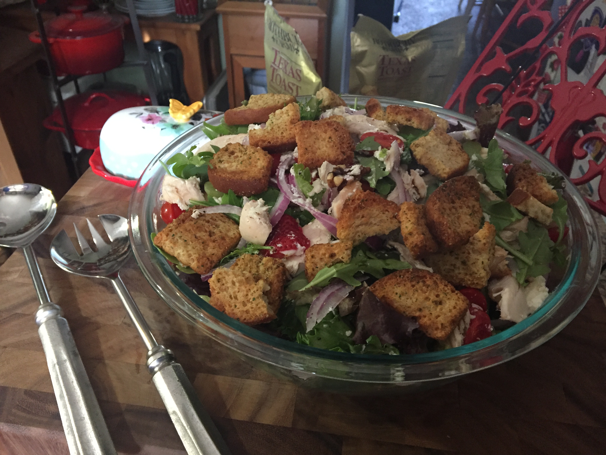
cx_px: 303
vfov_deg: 48.2
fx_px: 508
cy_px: 228
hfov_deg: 61.7
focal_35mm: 29
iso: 250
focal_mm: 4.15
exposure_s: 1/20
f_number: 2.2
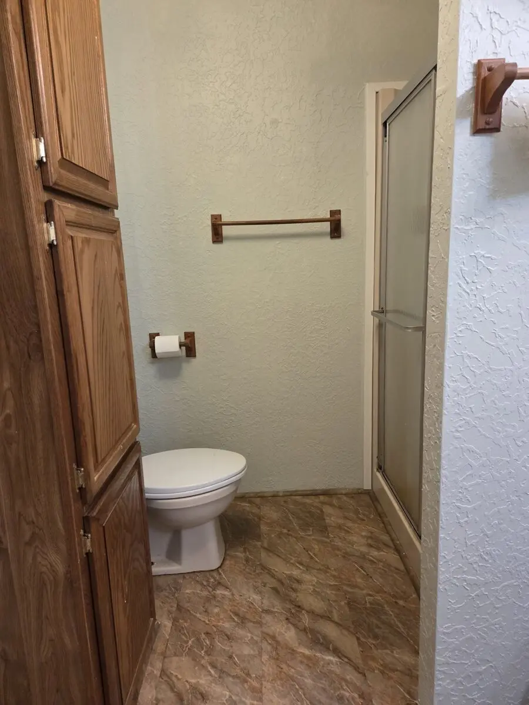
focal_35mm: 23
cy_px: 352
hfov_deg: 58.9
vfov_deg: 73.9
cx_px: 264
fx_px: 469
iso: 800
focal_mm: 5.4
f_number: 1.8
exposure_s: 1/120
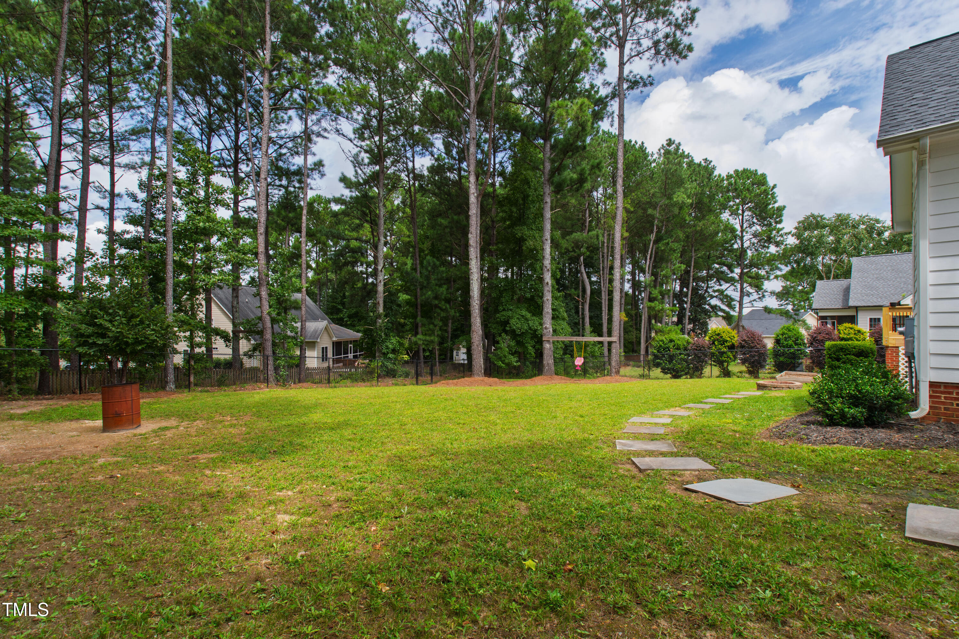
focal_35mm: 15
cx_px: 480
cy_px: 320
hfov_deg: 100.4
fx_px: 400
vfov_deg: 77.3
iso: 100
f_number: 8
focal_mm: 10
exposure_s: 1/125
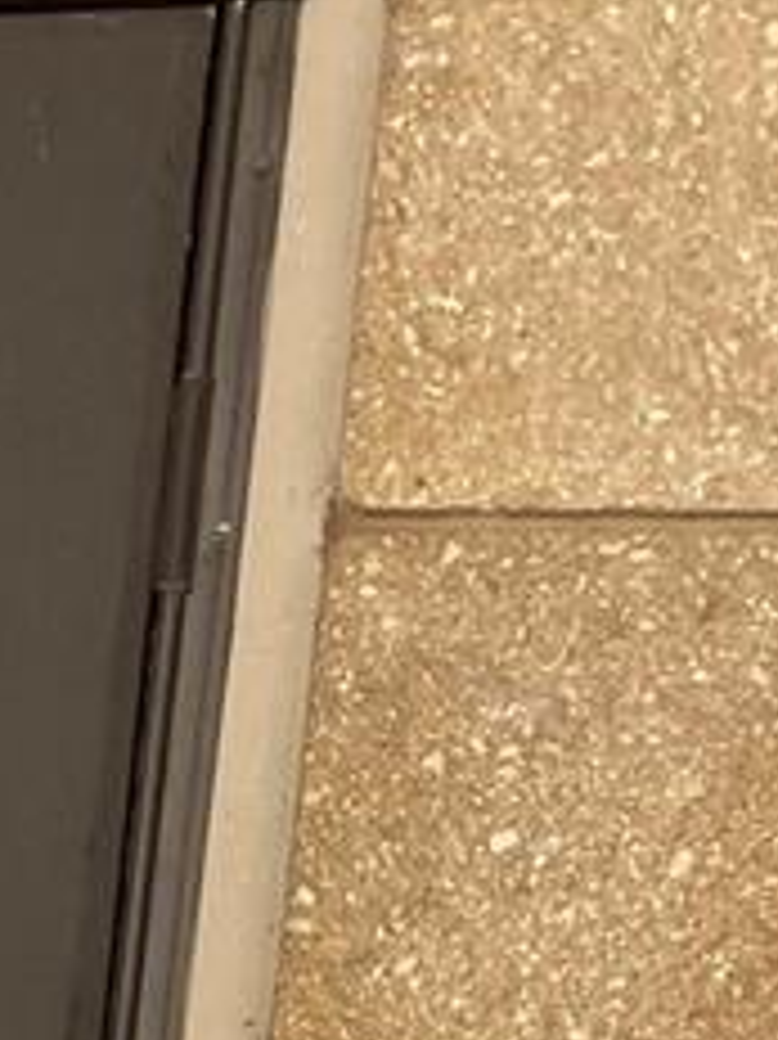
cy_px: 1927
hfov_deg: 9.7
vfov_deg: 13.1
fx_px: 4049
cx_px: -1084
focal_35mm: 135
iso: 32
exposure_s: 1/424
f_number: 1.6
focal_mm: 4.2
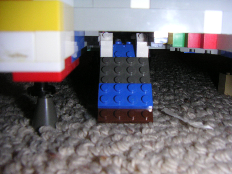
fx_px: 255
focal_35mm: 38
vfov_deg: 37.7
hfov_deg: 49.0
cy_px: 87
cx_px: 116
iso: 200
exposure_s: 1/45
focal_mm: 5
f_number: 6.7
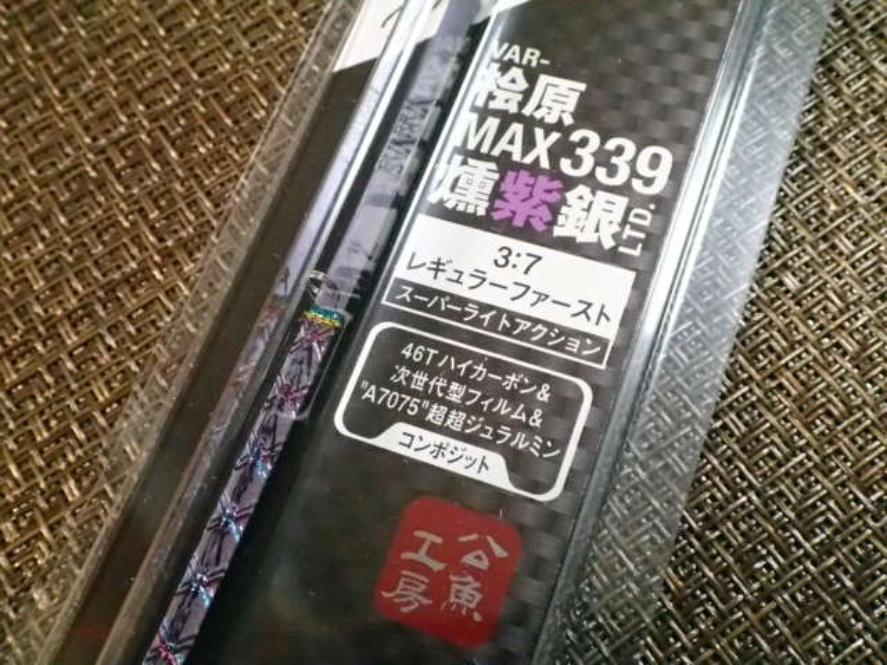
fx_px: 1025
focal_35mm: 40
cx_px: 444
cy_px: 332
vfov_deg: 36.0
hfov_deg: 46.8
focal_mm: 7.34
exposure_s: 1/100
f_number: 4
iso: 3200
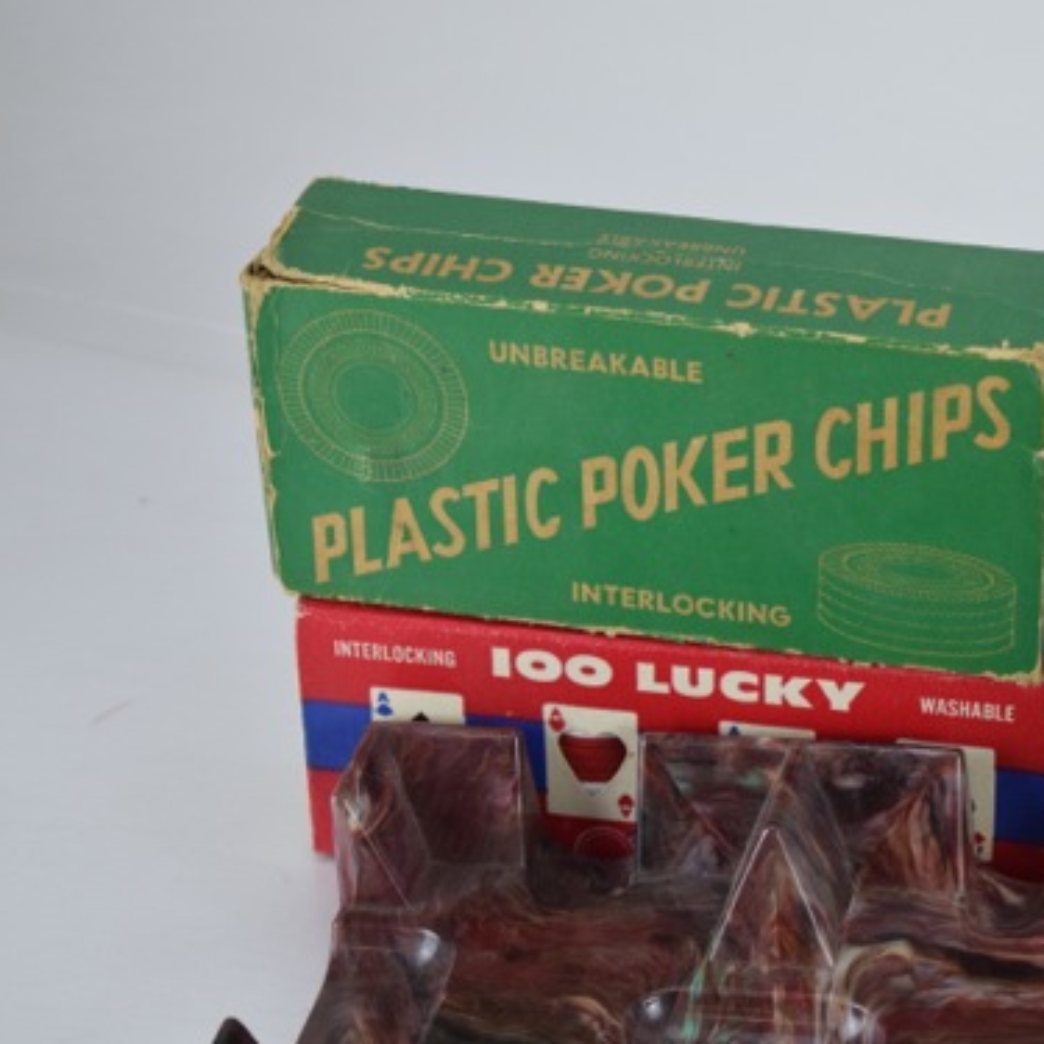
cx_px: 663
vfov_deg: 14.6
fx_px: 4085
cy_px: 569
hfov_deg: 14.5
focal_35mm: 120
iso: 800
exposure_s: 1/125
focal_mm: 55
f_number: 6.3
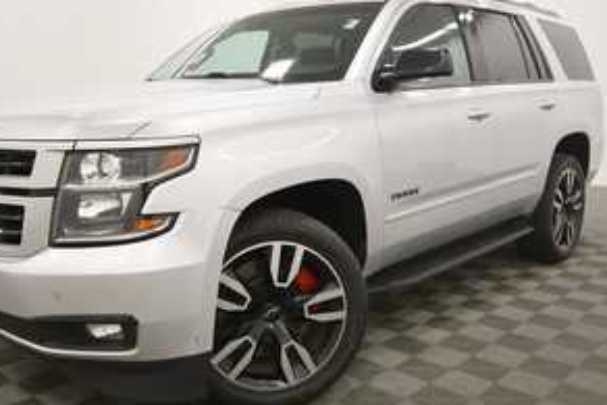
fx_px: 624
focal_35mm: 37
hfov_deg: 51.7
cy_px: 190
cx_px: 268
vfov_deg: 36.0
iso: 800
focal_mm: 18
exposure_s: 1/160
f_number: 5.3
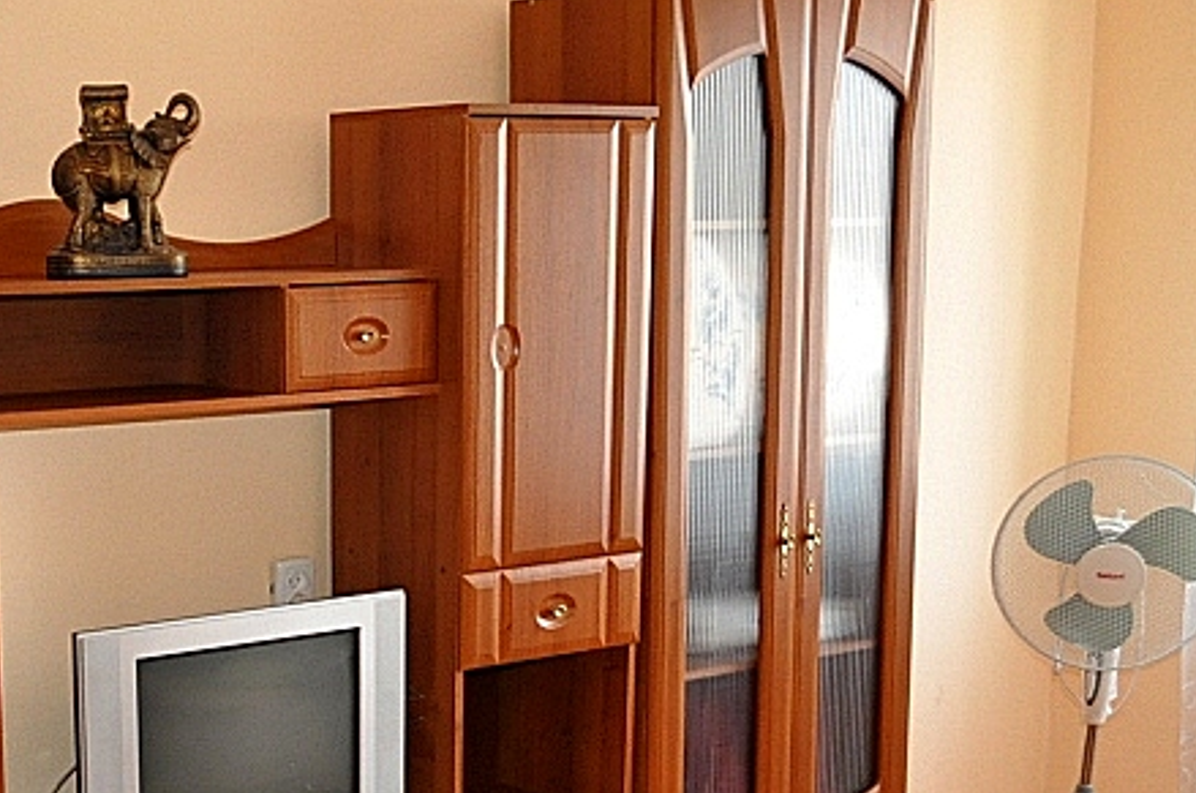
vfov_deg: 20.9
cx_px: 221
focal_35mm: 63
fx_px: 2089
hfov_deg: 31.1
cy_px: 741
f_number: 3.5
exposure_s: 1/125
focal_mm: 18
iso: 800
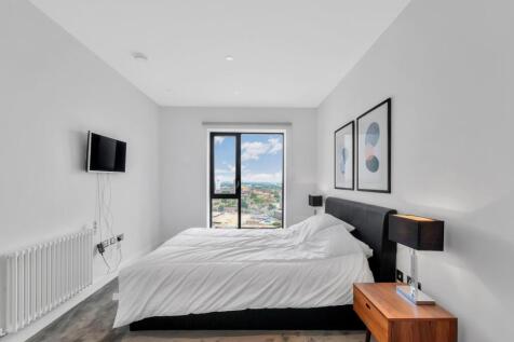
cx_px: 257
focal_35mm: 15
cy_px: 171
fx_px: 214
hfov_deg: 100.4
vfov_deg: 77.3
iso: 320
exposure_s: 1/4
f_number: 16
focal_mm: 10
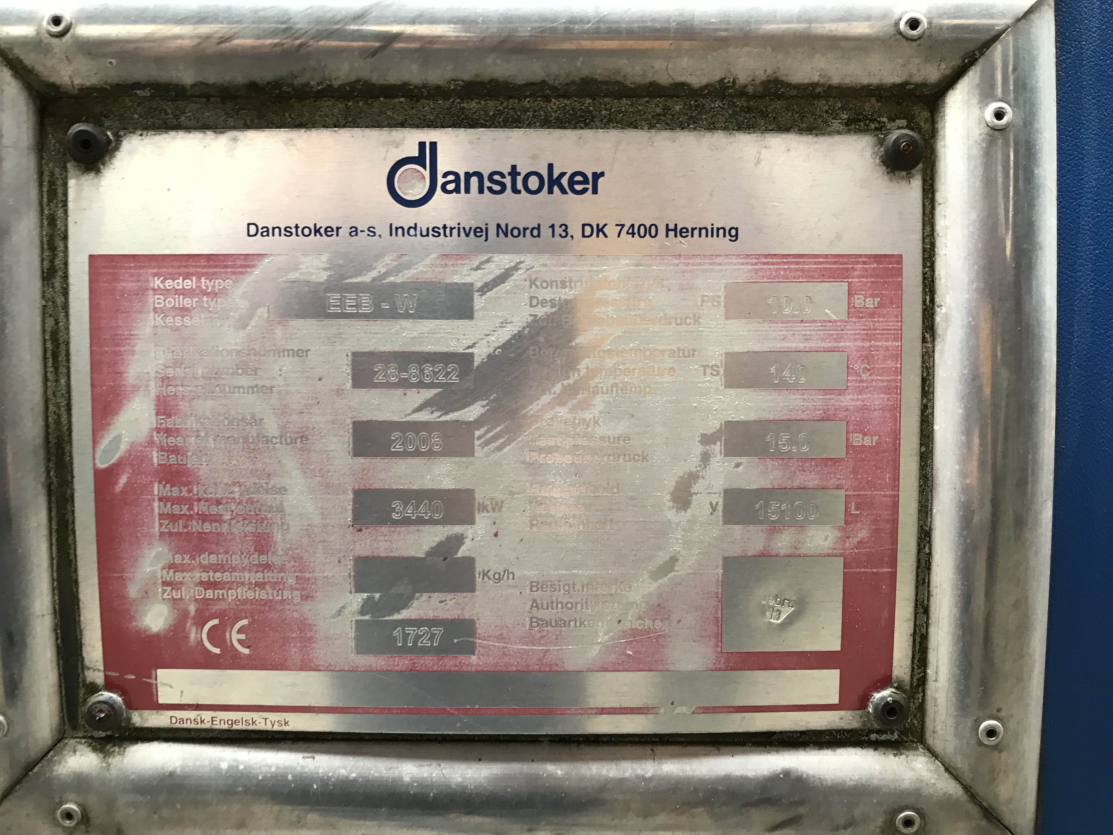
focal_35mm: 28
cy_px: 418
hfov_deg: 63.4
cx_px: 556
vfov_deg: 49.7
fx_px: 900
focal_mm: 3.99
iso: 40
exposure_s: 1/20
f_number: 1.8
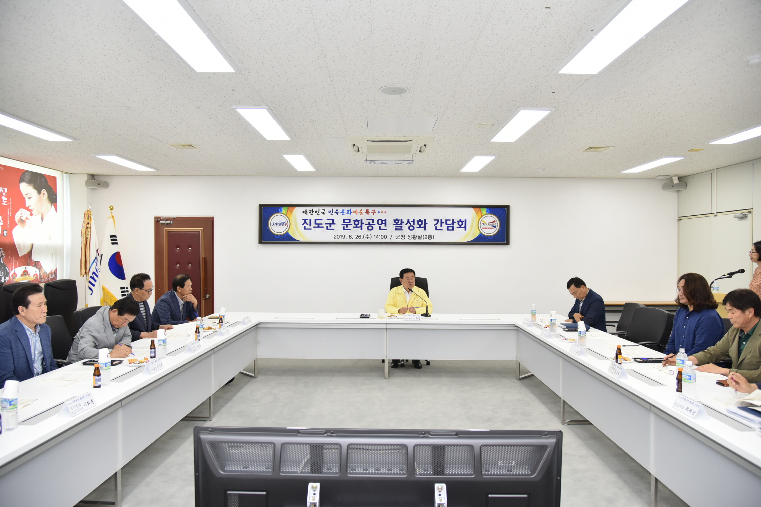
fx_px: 507
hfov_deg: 73.7
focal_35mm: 24
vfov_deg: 53.2
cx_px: 380
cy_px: 254
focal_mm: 24
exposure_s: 1/125
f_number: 4.5
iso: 800
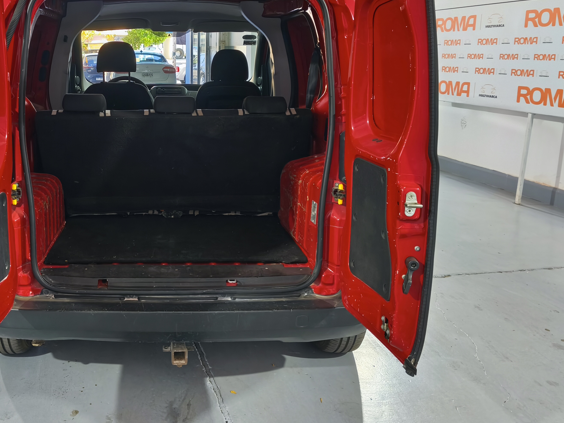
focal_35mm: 36
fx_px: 587
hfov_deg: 50.1
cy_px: 154
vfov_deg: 39.3
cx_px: 174
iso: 500
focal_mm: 5.35
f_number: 1.7
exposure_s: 1/33.3
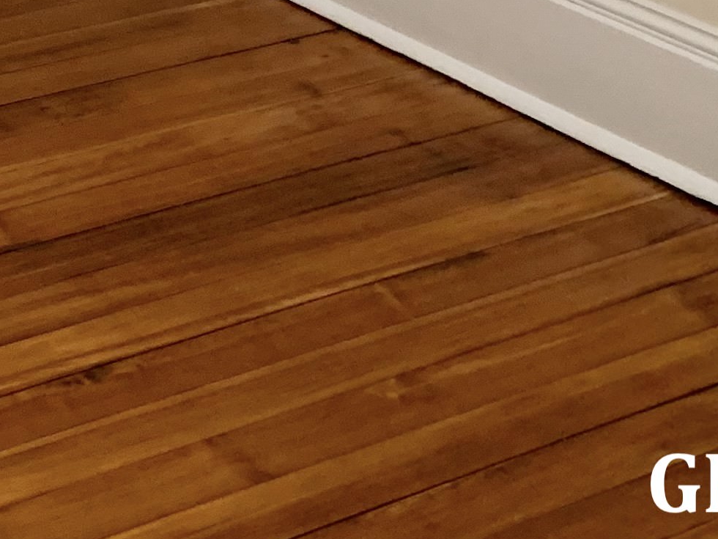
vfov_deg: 12.2
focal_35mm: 107
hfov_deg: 15.8
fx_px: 2219
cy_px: -560
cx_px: -563
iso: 160
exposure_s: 1/60
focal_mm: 4.25
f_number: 1.8
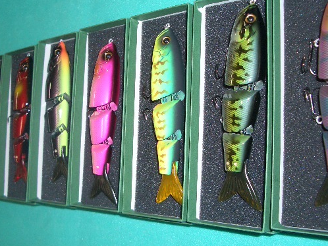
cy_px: 123
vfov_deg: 32.2
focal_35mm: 45
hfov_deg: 42.1
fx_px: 426
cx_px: 150
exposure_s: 1/60
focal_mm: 5.8
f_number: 2.6
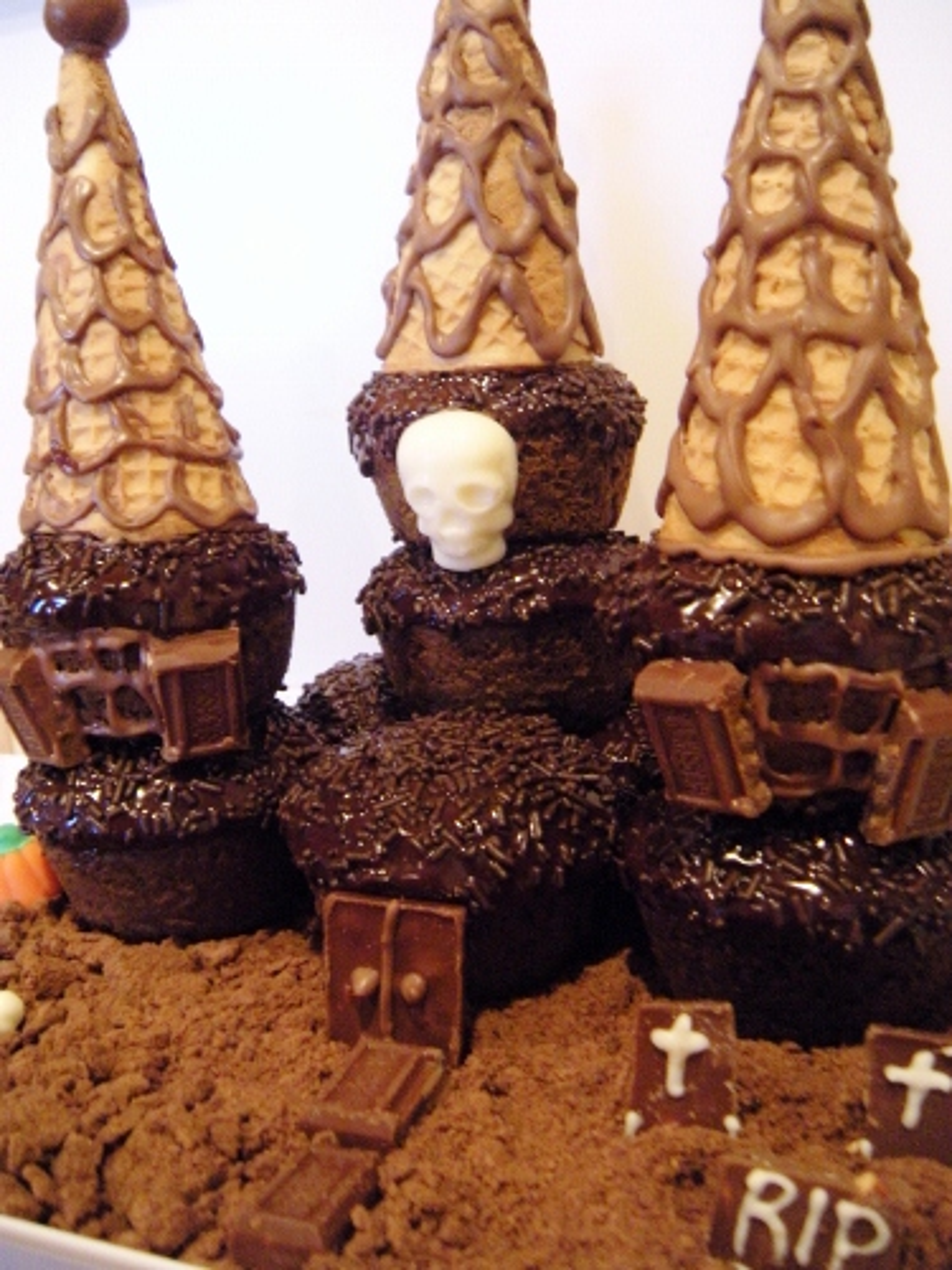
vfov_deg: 52.6
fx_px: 1283
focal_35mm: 35
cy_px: 635
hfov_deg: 40.7
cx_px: 476
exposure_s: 1/8.8
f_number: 3.8
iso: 400
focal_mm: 5.9
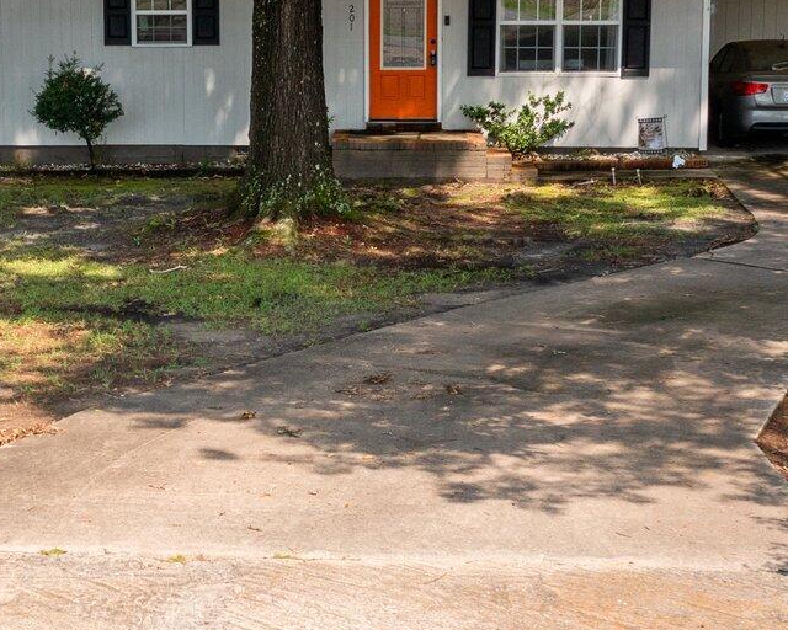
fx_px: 1959
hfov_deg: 22.7
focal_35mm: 84
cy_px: 224
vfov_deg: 18.2
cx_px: 265
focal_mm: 10.26
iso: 100
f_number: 4
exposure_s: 1/80
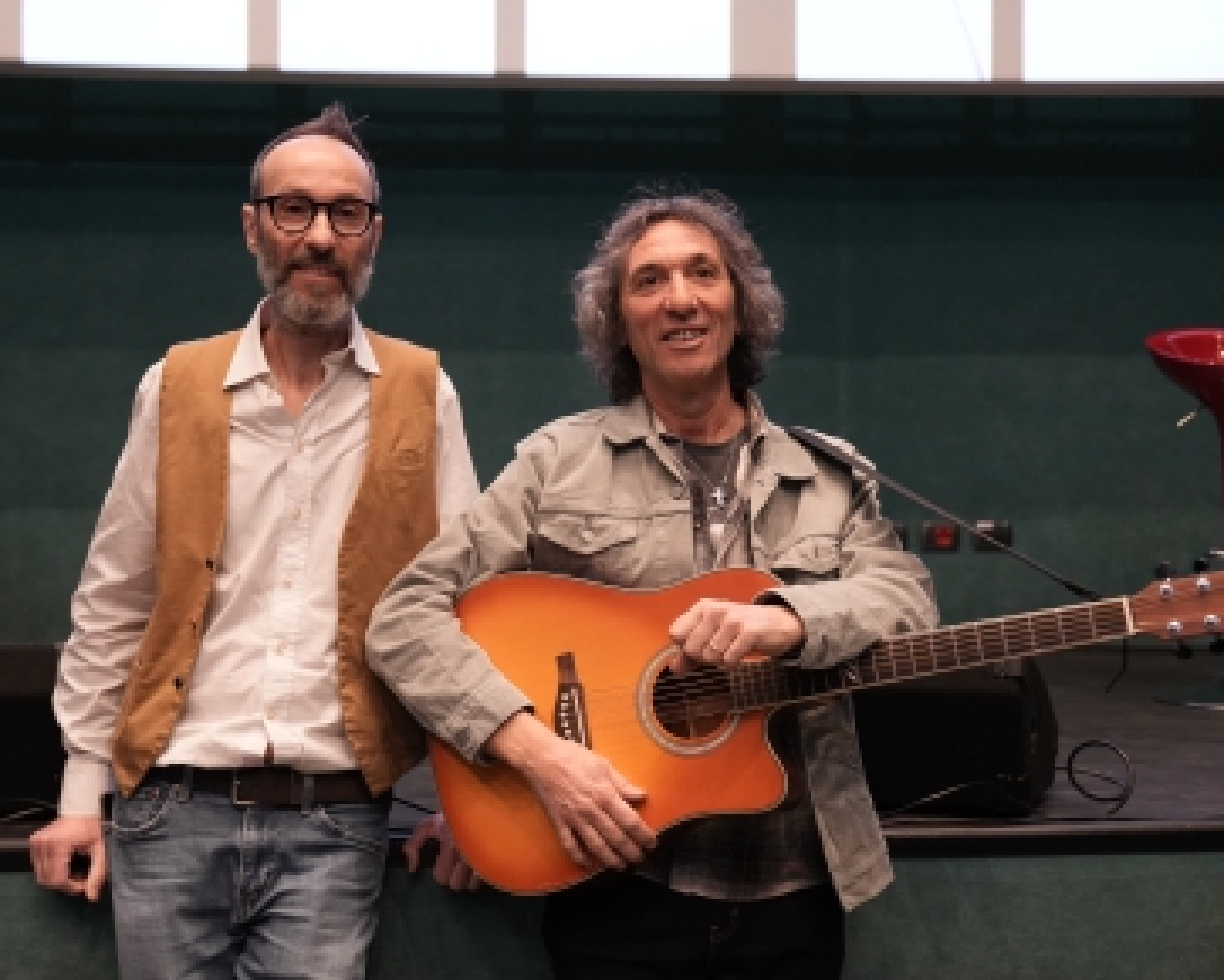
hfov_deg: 36.6
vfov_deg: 29.7
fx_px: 1849
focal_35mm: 51
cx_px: 595
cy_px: 534
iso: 4000
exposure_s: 1/125
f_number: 2.8
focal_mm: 41
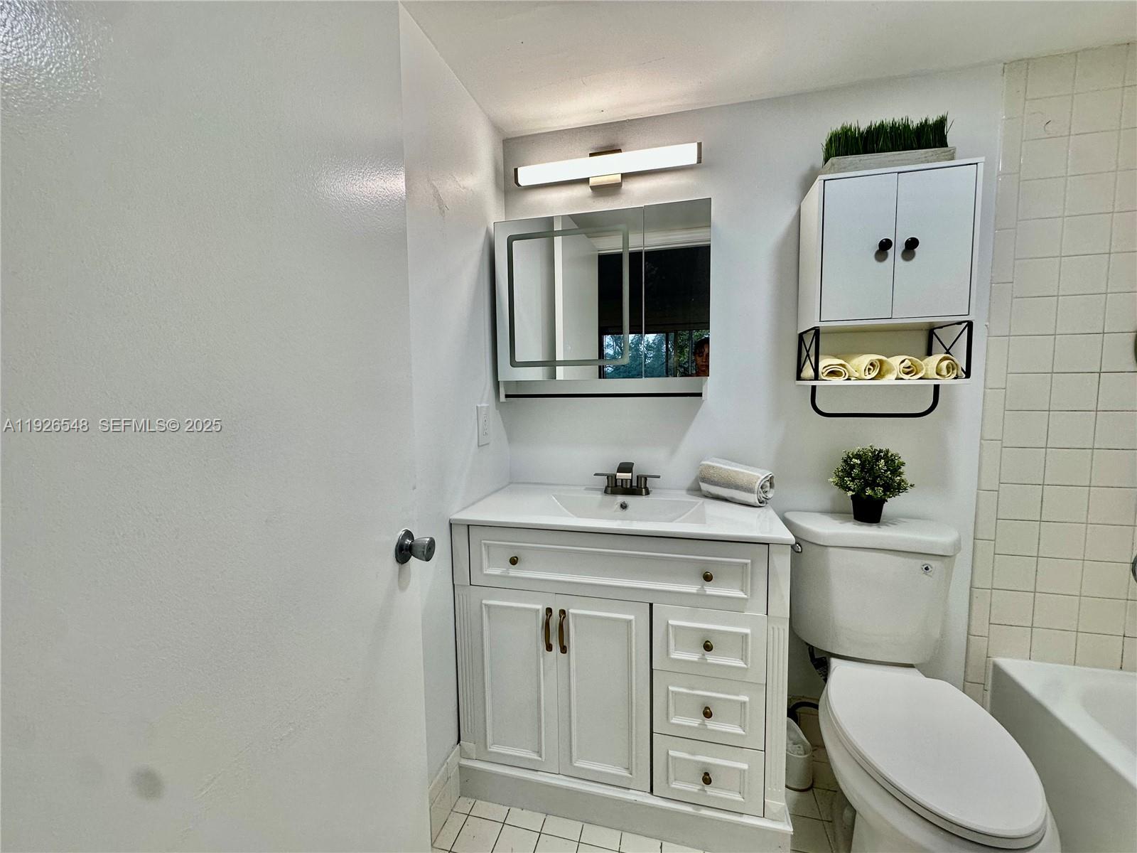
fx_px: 460
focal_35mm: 14
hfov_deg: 102.1
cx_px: 568
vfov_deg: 85.7
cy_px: 426
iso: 125
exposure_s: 1/120
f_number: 2.2
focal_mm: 2.22
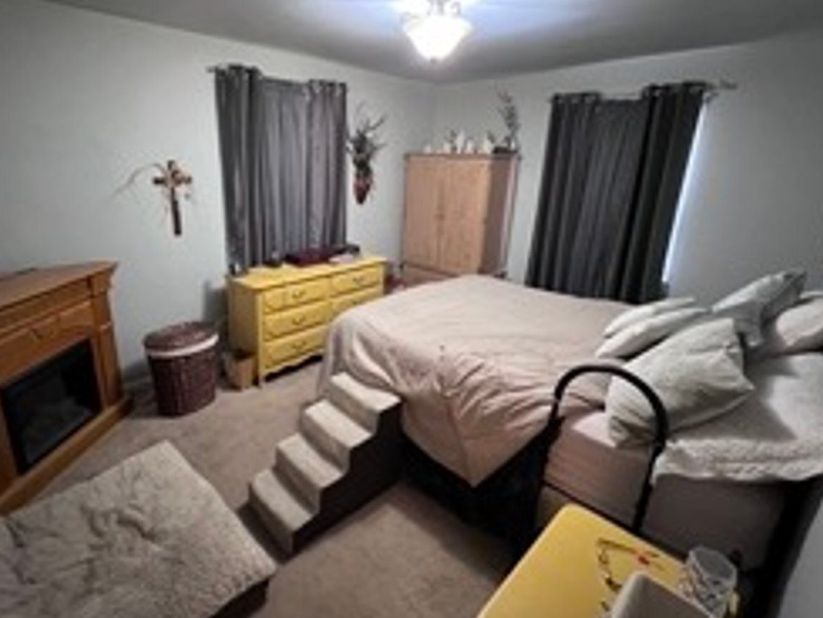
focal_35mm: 17
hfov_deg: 90.4
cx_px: 352
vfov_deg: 74.6
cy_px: 284
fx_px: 404
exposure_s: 1/40
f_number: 1.8
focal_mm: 1.57
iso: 1000
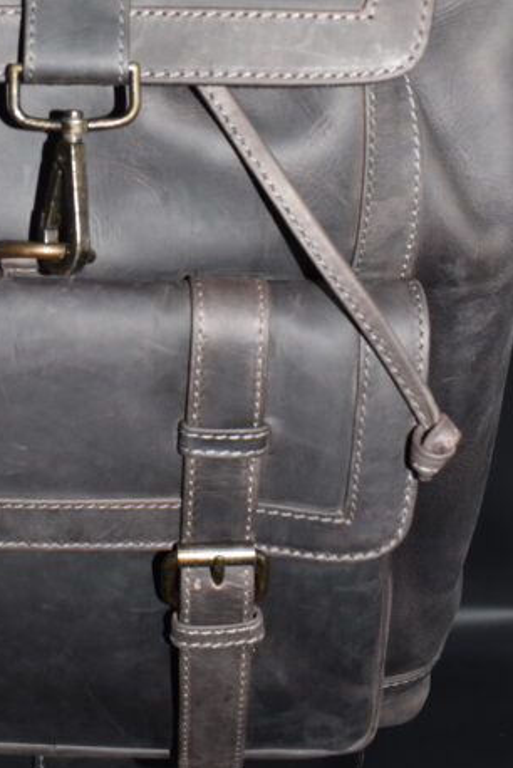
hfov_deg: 24.7
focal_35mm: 53
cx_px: 37
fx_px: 1131
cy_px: 149
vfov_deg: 36.2
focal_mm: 18
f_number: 8
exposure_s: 1/60
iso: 100
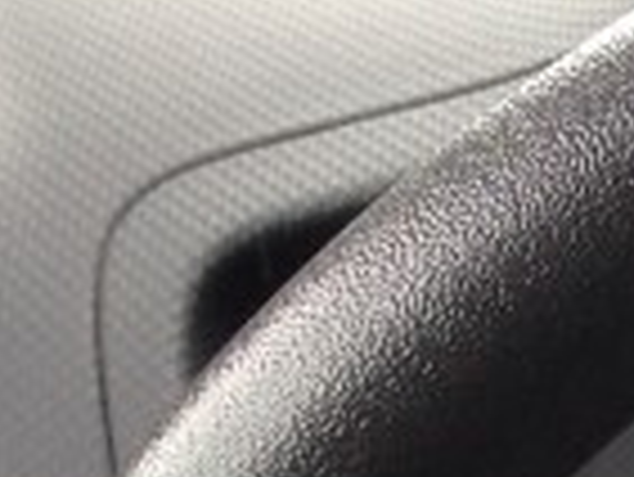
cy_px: 976
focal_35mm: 240
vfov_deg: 6.0
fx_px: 4399
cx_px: 1637
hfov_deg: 7.6
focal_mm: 4.12
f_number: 2.4
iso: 100
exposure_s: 1/120
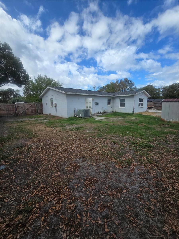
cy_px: 120
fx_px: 90
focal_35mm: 13
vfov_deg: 106.2
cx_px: 90
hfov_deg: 89.9
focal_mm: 2.2
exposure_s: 1/1563
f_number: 2.2
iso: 50
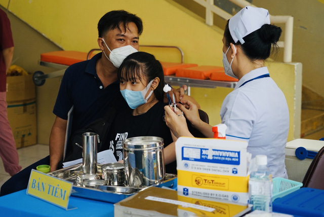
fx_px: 739
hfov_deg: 24.7
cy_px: 108
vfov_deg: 16.7
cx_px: 162
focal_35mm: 82
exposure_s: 1/160
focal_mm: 82
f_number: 5.6
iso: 1250
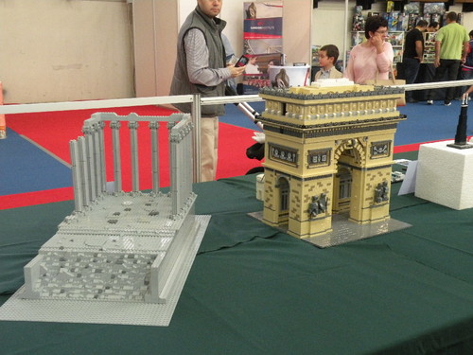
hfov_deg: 44.8
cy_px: 178
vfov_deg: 34.3
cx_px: 236
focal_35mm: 42
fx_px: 574
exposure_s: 1/62
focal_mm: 7.4
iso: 400
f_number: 3.2
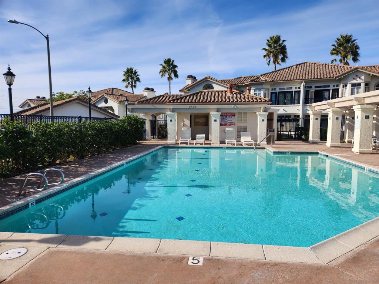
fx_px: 252
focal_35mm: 23
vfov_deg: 58.9
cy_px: 142
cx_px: 190
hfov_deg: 73.9
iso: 20
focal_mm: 5.4
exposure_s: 1/1775
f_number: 1.8
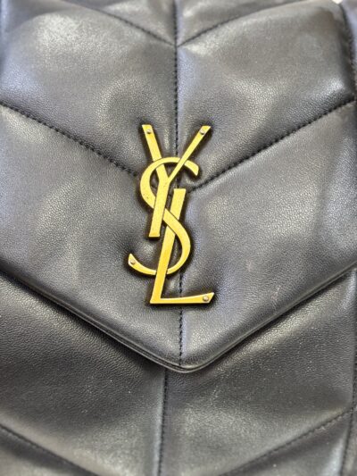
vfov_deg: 36.8
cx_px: 178
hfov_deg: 28.0
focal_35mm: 52
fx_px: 715
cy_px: 238
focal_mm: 5.96
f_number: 1.6
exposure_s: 1/33
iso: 125
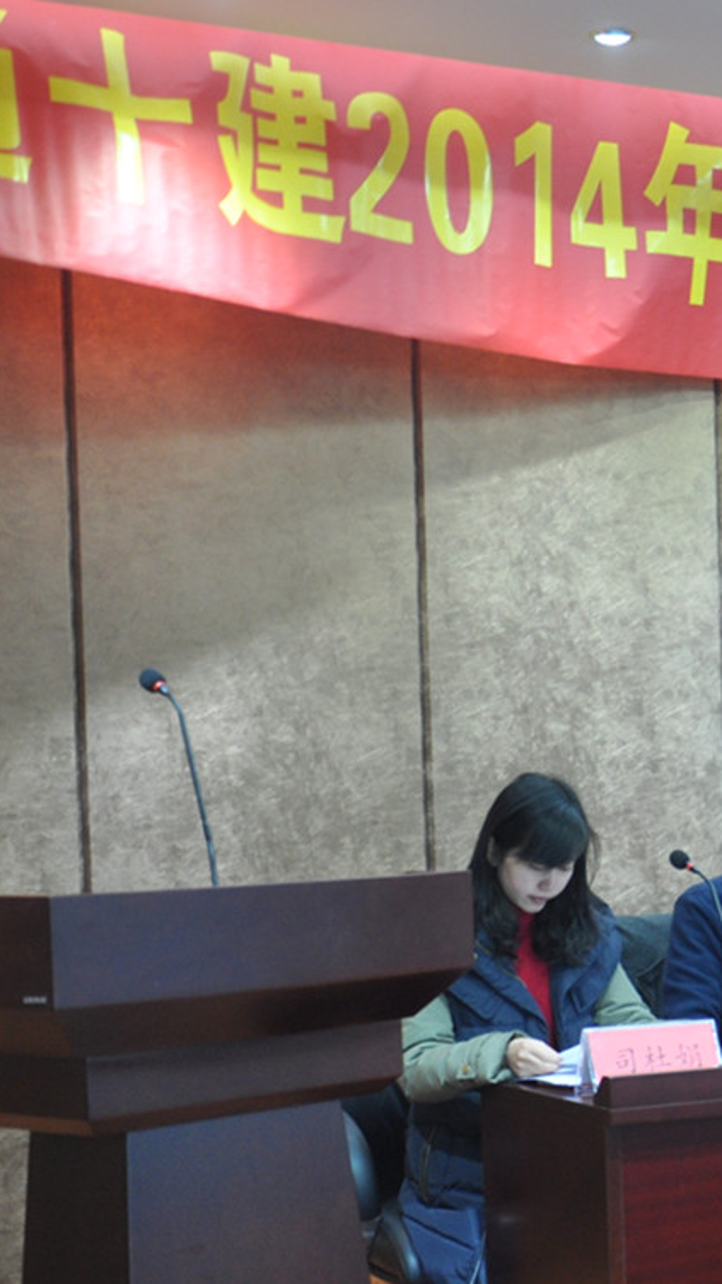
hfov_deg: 16.1
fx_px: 2386
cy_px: 846
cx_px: 999
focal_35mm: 70
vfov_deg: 29.9
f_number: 4
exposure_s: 1/15
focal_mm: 21
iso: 500
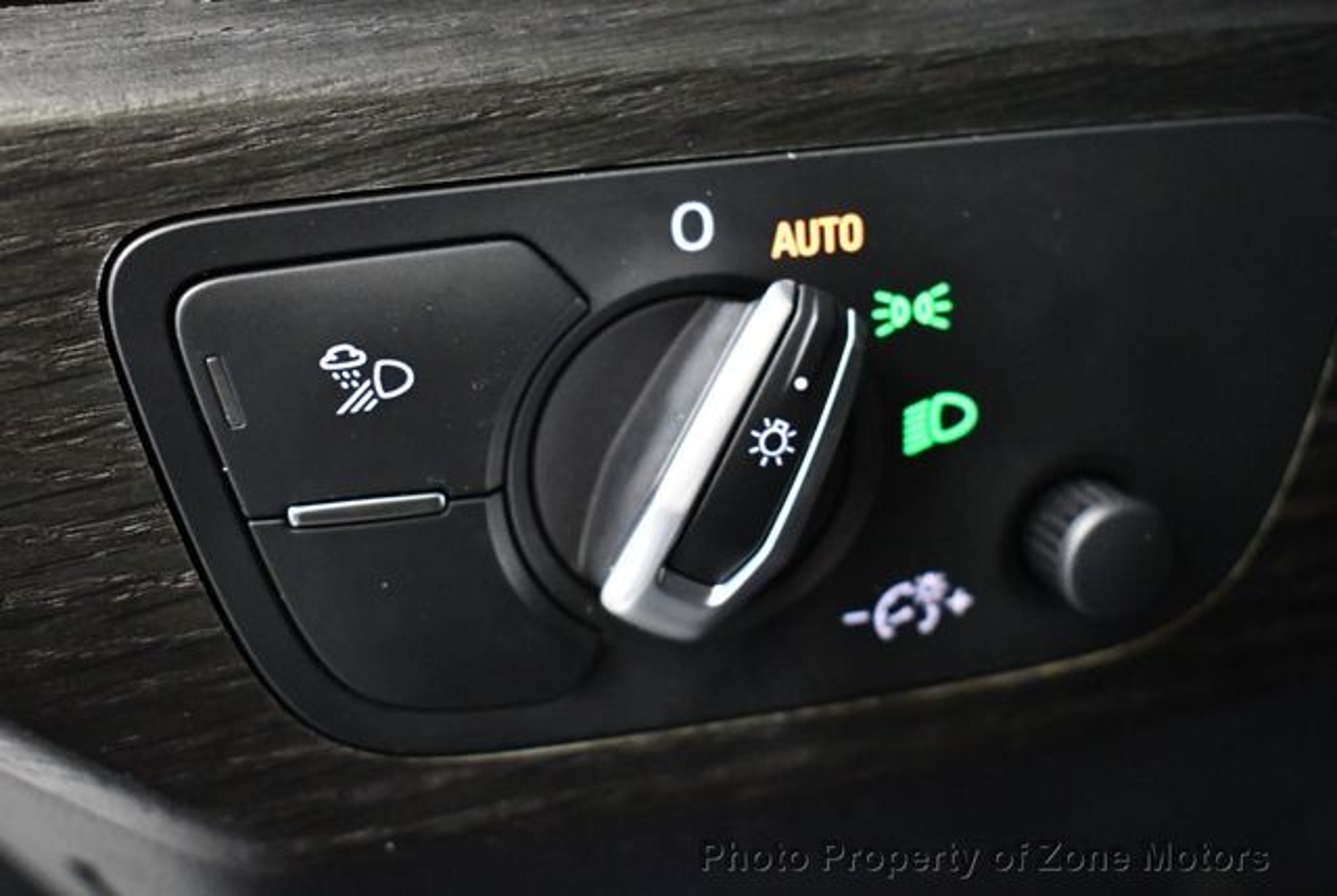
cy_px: 448
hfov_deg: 31.4
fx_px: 2381
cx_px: 668
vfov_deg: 21.3
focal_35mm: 64
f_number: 4.5
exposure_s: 1/60
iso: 6400
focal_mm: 32
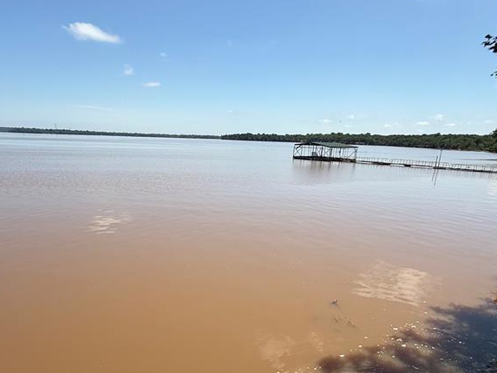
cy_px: 256
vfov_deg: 53.5
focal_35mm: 25
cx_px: 239
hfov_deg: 69.4
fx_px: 359
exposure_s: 1/2841
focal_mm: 2.22
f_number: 2.2
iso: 50
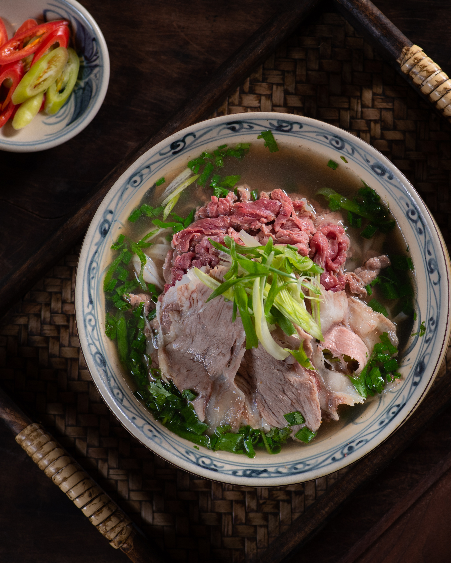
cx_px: 274
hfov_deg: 10.9
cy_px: 282
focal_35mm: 141
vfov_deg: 13.7
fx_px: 2352
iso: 125
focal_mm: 100
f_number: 8
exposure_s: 1/125
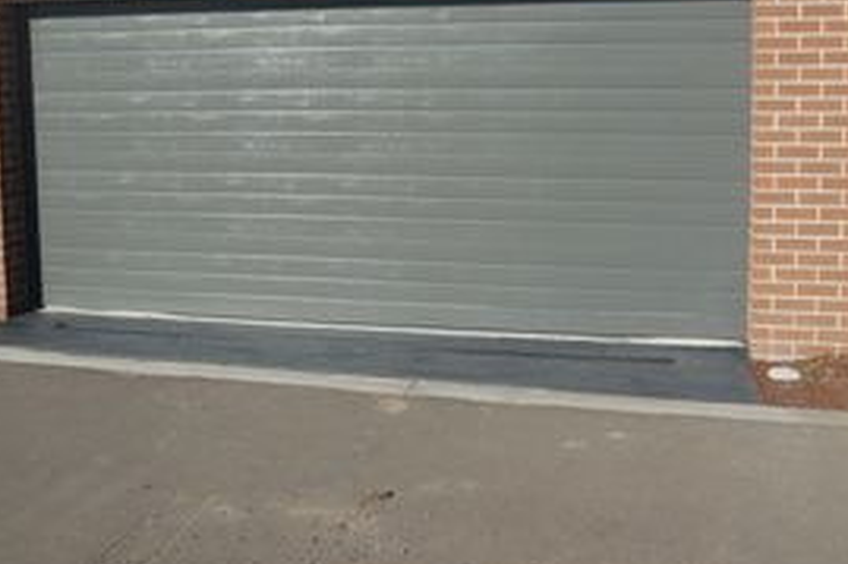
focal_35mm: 42
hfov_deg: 46.4
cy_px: 147
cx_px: 413
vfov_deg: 31.3
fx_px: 989
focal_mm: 16
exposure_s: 1/200
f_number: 10
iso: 100
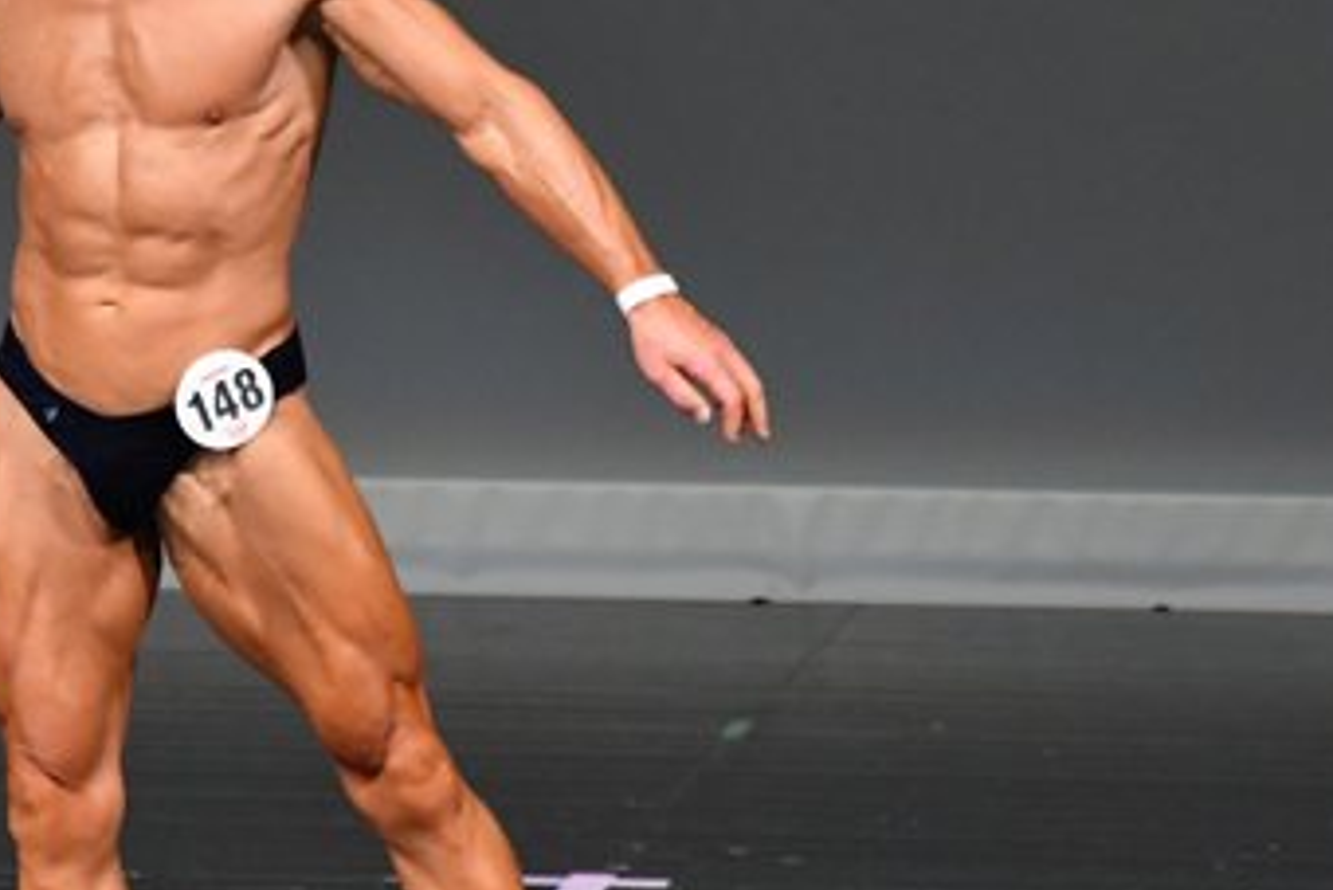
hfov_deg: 2.4
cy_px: 439
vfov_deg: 1.6
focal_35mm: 854
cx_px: 398
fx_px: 31634
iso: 4000
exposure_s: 1/400
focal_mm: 250
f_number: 5.6
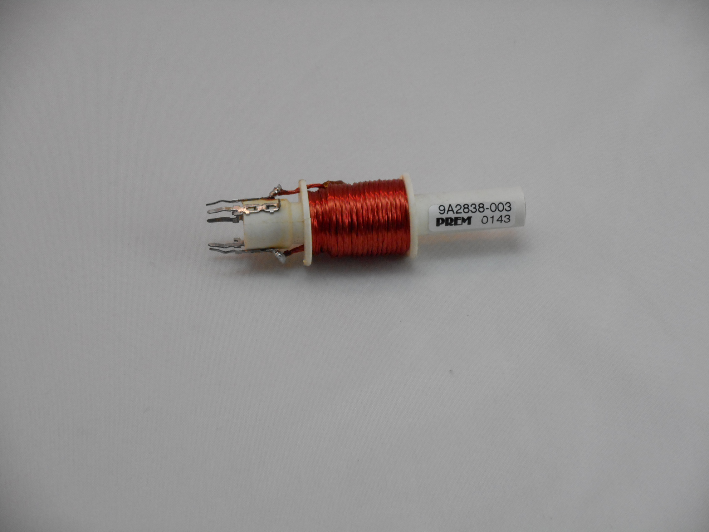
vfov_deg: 14.5
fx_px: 2089
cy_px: 266
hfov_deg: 19.3
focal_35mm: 102
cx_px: 354
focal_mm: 18.2
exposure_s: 1/60
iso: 400
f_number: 5.8
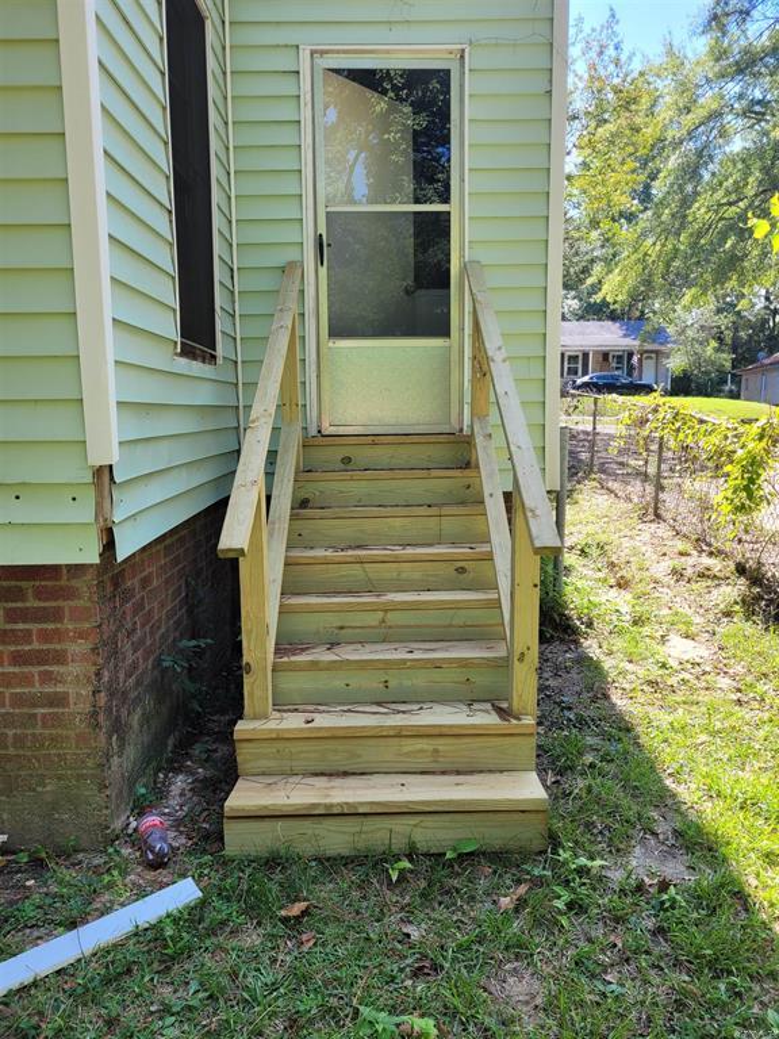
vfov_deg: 67.3
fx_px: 780
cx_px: 390
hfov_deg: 53.1
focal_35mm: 26
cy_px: 520
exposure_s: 1/394
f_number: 1.8
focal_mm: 5.4
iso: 40
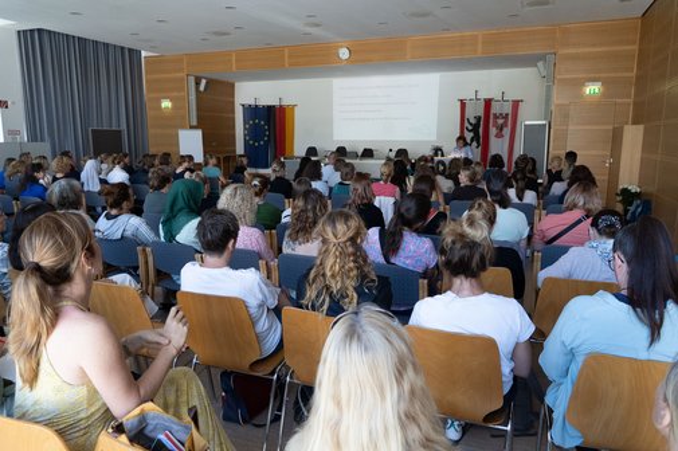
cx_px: 339
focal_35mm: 25
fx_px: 471
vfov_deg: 51.2
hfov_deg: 71.5
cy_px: 226
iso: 2500
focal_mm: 17
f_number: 5.6
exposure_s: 1/200
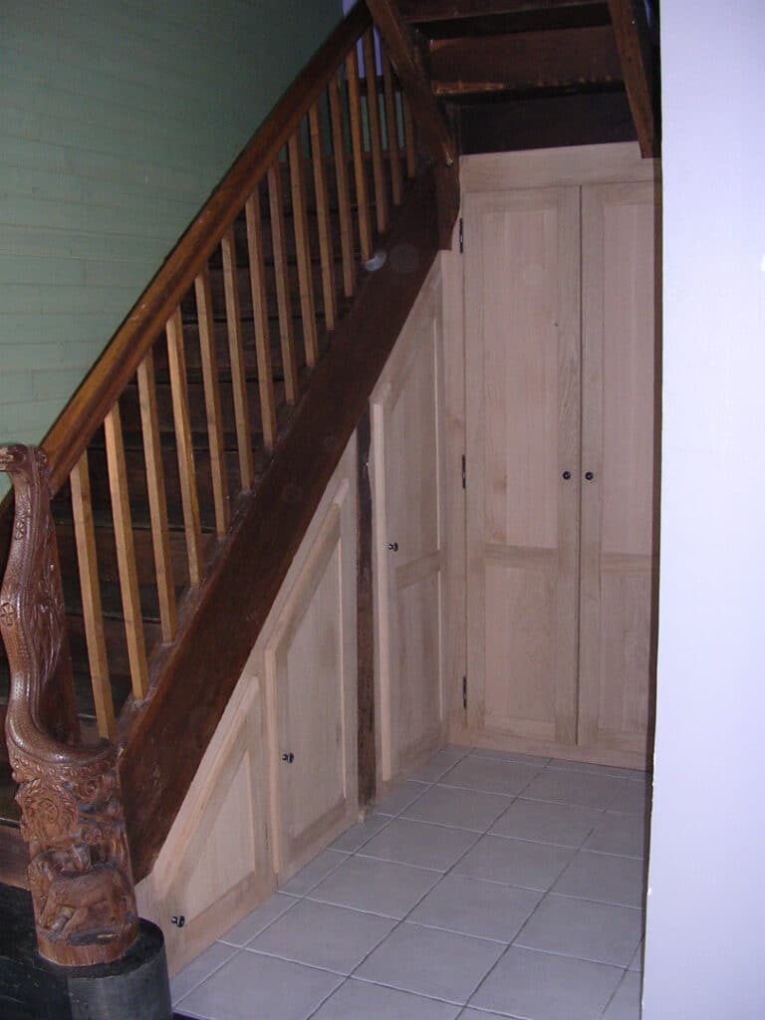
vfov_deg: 49.0
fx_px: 1120
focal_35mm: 38
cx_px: 382
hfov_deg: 37.7
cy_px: 510
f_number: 2.8
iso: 248
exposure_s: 1/60.1
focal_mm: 5.8
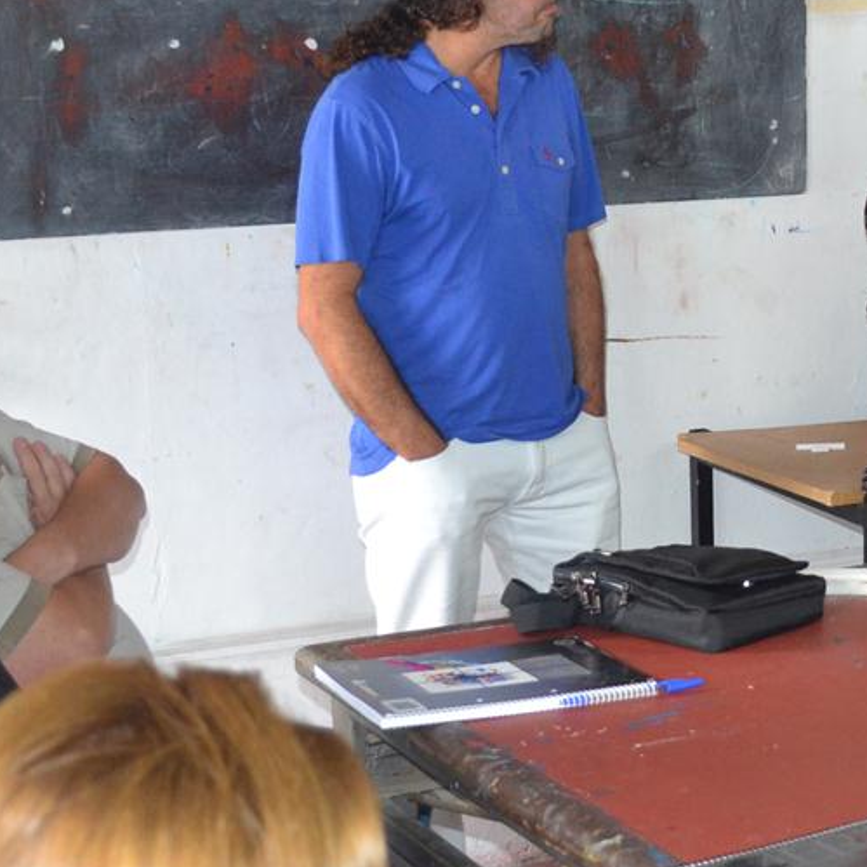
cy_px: 375
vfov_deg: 19.1
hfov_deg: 18.7
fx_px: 2579
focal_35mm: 91
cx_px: 813
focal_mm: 22
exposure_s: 1/60
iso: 1100
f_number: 3.8
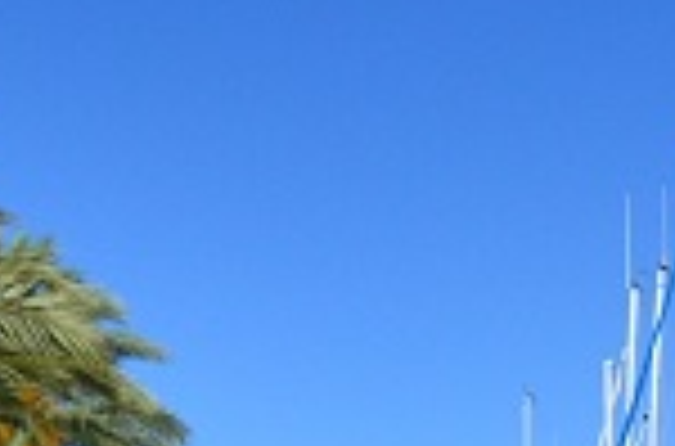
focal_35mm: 120
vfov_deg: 10.5
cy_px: 863
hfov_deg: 16.4
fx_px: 2243
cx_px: 812
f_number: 4
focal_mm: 12
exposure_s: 1/8000
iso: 400
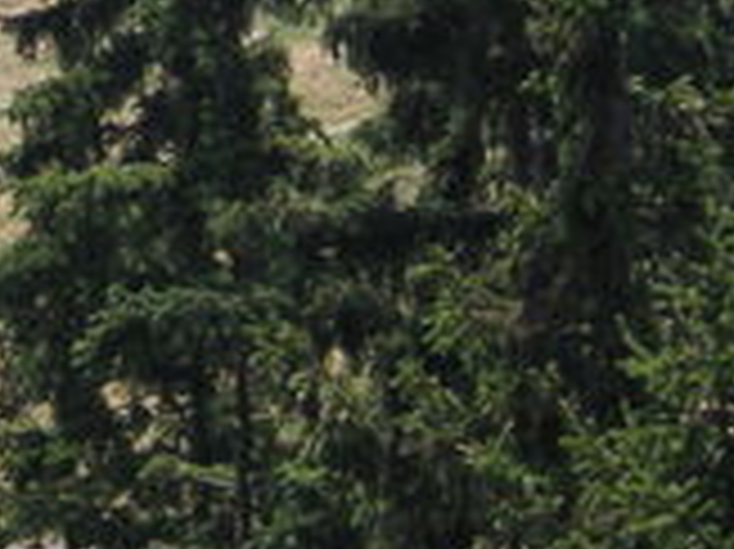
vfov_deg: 3.9
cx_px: -522
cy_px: -670
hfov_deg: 5.3
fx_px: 7903
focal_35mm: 373
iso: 50
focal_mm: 12.6
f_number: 4.4
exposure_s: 1/350
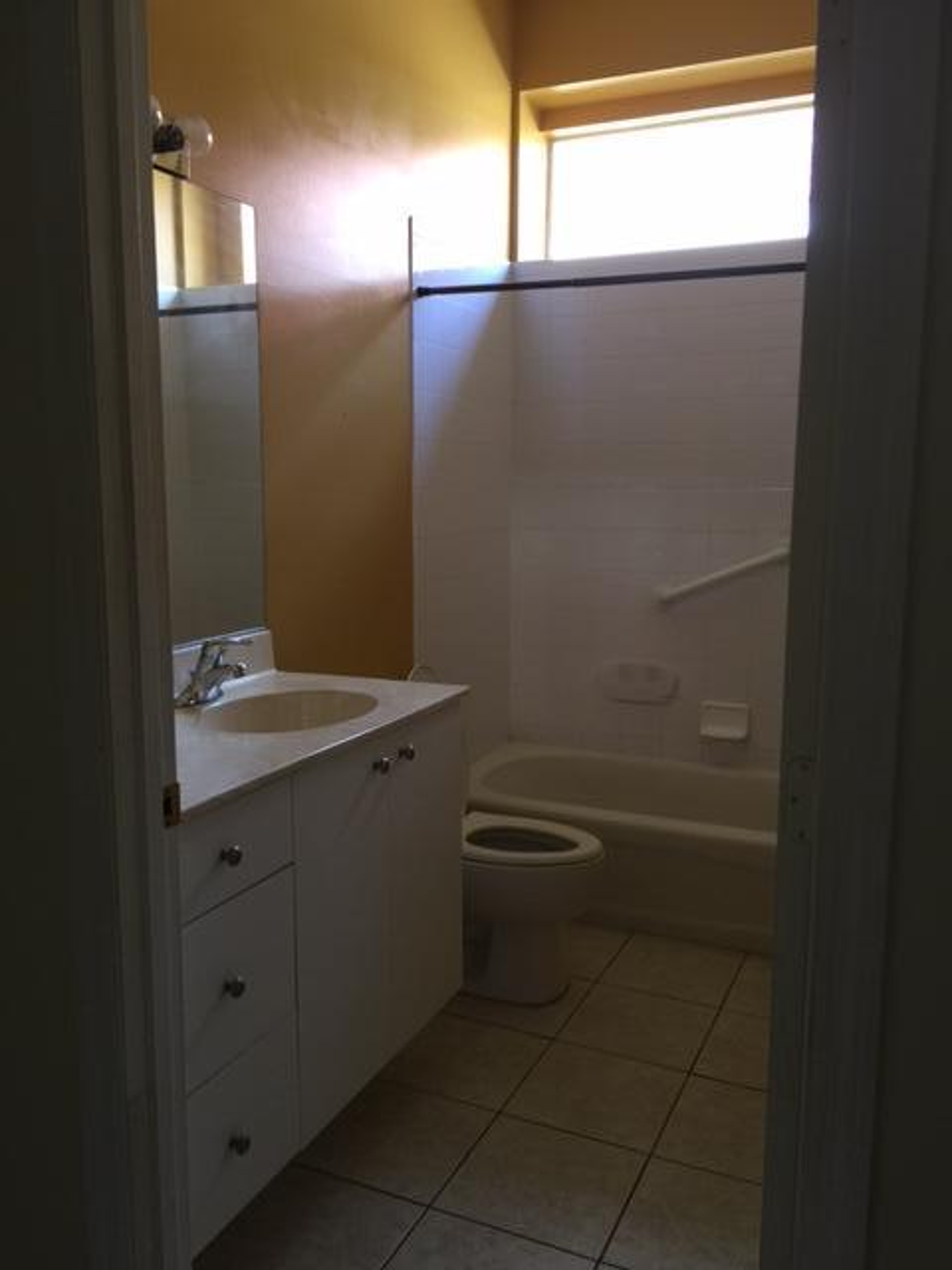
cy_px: 635
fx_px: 1063
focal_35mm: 29
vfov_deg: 61.7
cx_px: 476
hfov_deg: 48.2
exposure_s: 1/15
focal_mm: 4.15
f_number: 2.2
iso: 50
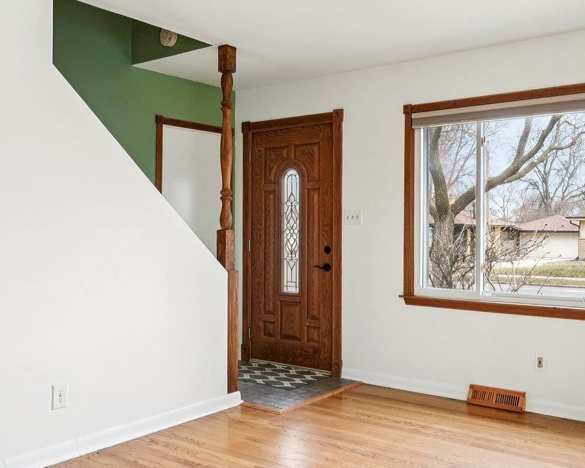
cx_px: 343
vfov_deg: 41.1
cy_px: 232
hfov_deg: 50.1
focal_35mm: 36
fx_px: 623
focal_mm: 16
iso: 125
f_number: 7.1
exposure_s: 1/30
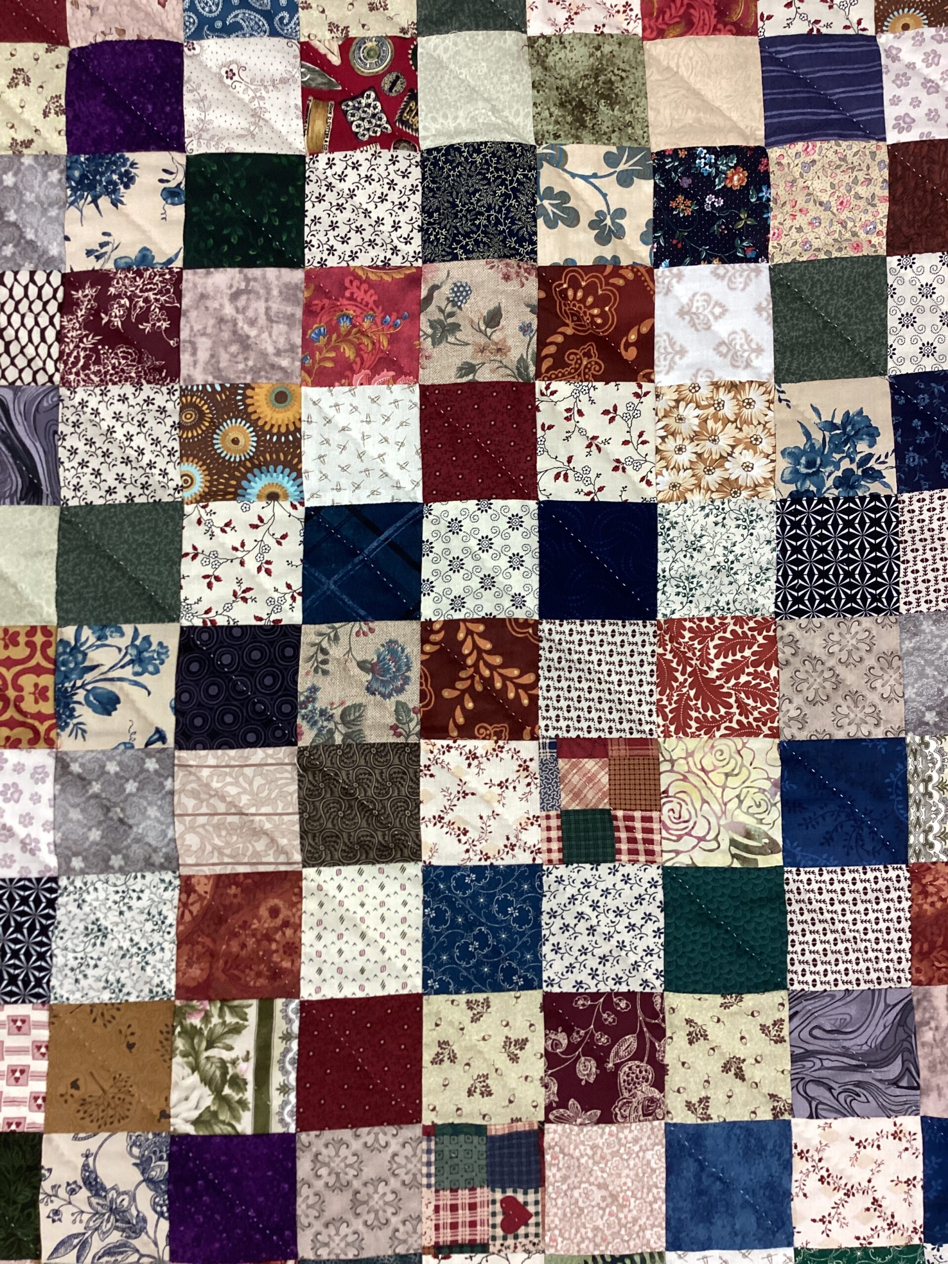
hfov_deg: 45.4
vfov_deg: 58.4
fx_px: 1132
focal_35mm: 31
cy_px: 632
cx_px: 474
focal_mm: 3.3
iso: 100
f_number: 2.4
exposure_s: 1/60
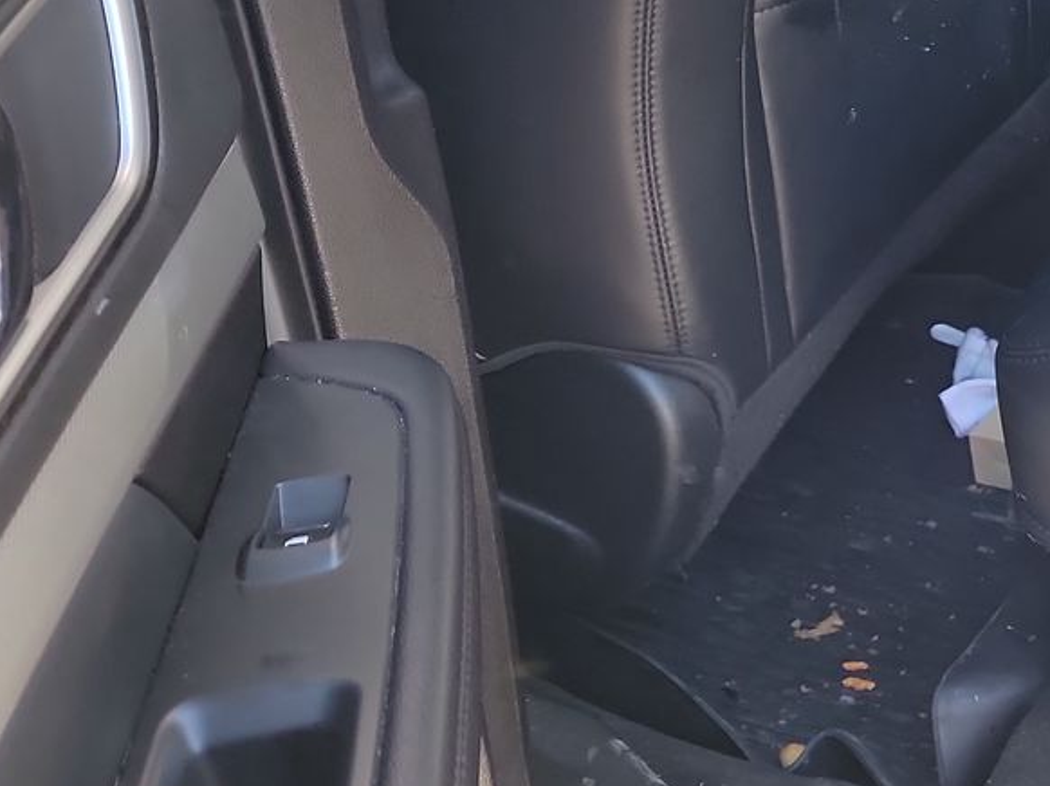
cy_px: -45
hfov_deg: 25.5
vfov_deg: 21.3
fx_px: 2001
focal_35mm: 66
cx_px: 1342
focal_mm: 6.7
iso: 187
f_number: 1.8
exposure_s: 1/59
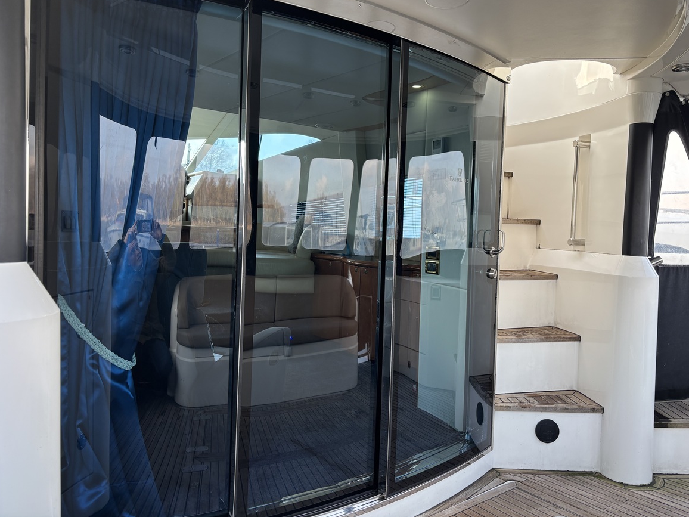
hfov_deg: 65.3
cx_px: 356
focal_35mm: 27
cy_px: 250
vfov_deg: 51.3
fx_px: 537
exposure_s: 1/168
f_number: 1.6
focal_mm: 5.96
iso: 40
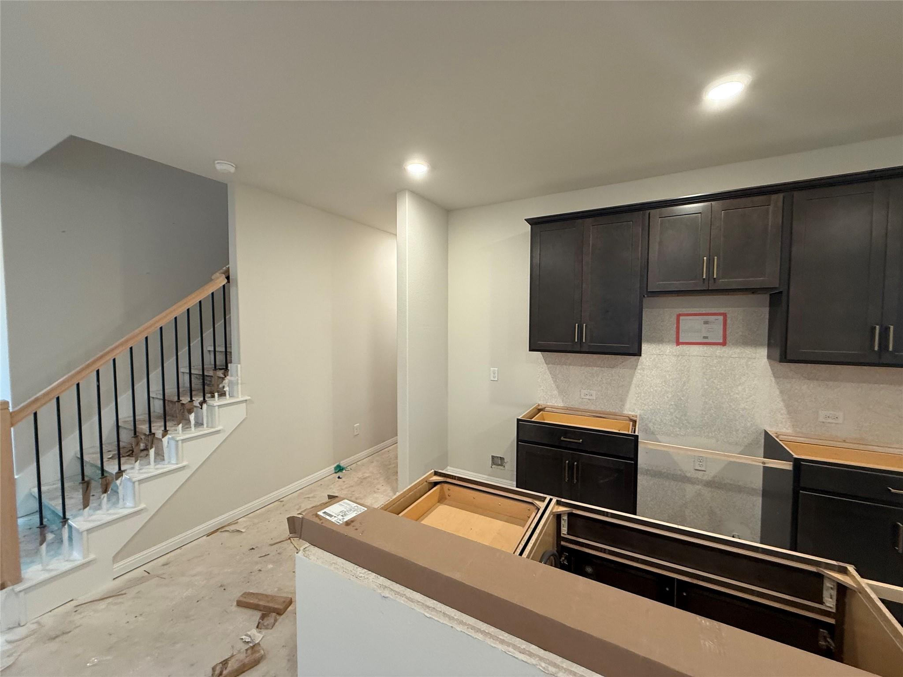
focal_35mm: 14
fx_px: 365
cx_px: 452
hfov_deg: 102.1
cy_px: 338
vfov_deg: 85.7
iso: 200
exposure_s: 1/60
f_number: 2.2
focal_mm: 2.22
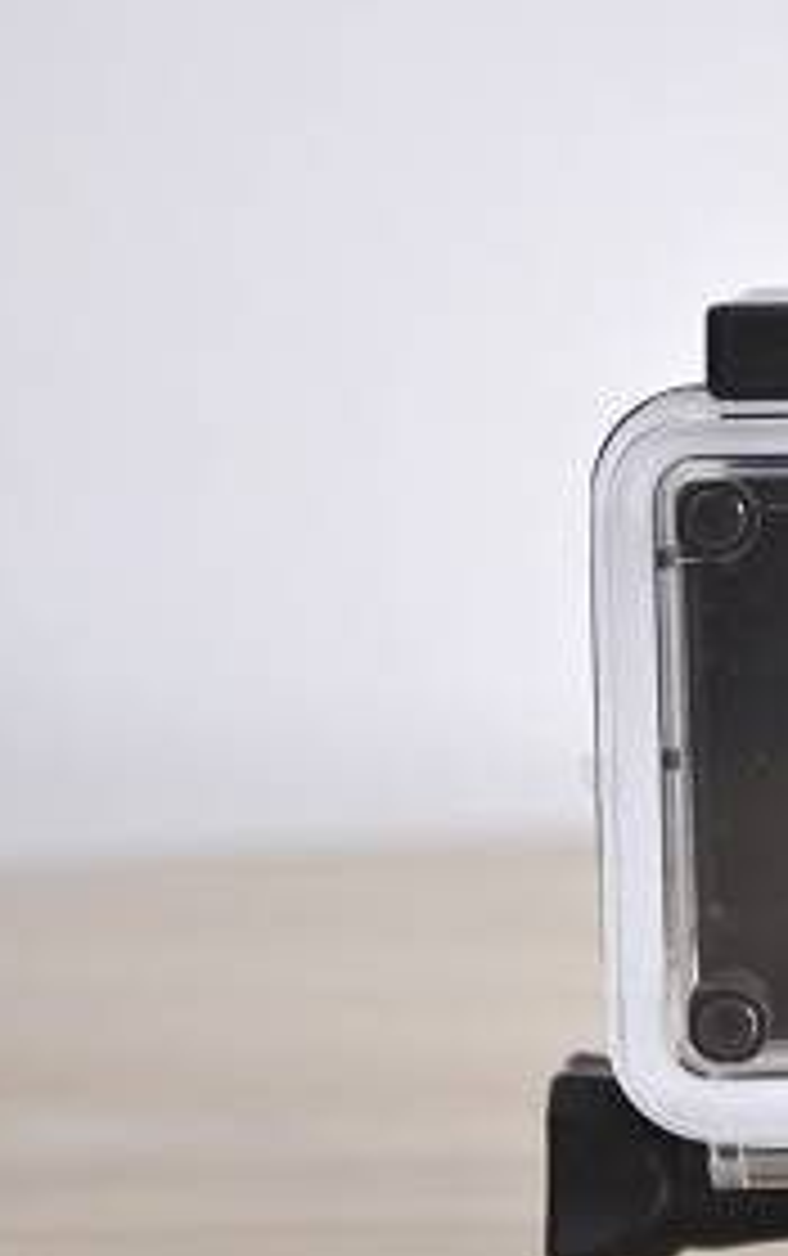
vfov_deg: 12.8
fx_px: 5621
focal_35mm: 164
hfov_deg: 7.9
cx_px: 937
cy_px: 671
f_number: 5.6
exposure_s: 1/30
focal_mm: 50
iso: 360
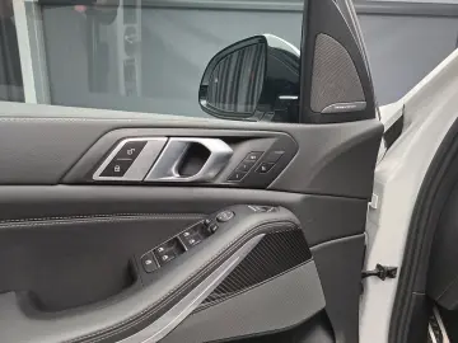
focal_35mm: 23
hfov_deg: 73.9
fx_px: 304
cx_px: 229
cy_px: 172
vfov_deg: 58.9
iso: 320
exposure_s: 1/120
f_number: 1.7
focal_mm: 6.3
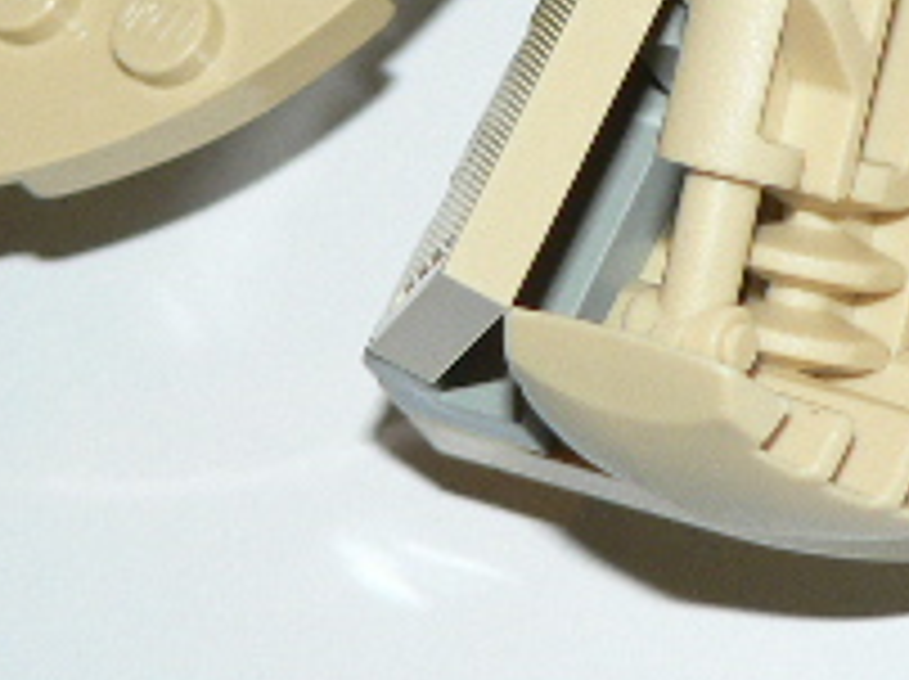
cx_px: 648
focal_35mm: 241
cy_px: -374
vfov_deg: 6.1
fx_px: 6321
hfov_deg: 8.2
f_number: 3.2
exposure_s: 1/60
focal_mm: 12.6
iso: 100
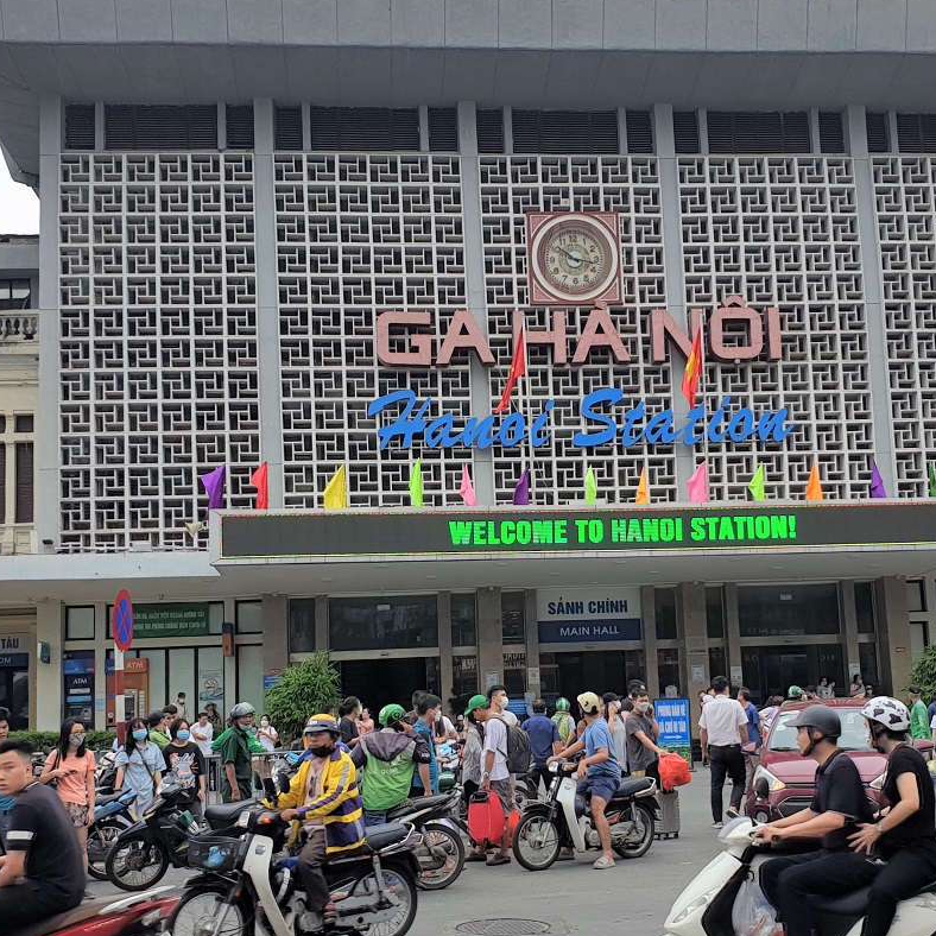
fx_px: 1285
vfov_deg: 39.9
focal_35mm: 42
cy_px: 538
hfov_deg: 40.0
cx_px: 521
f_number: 2.4
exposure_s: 1/935
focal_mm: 4.3
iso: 50
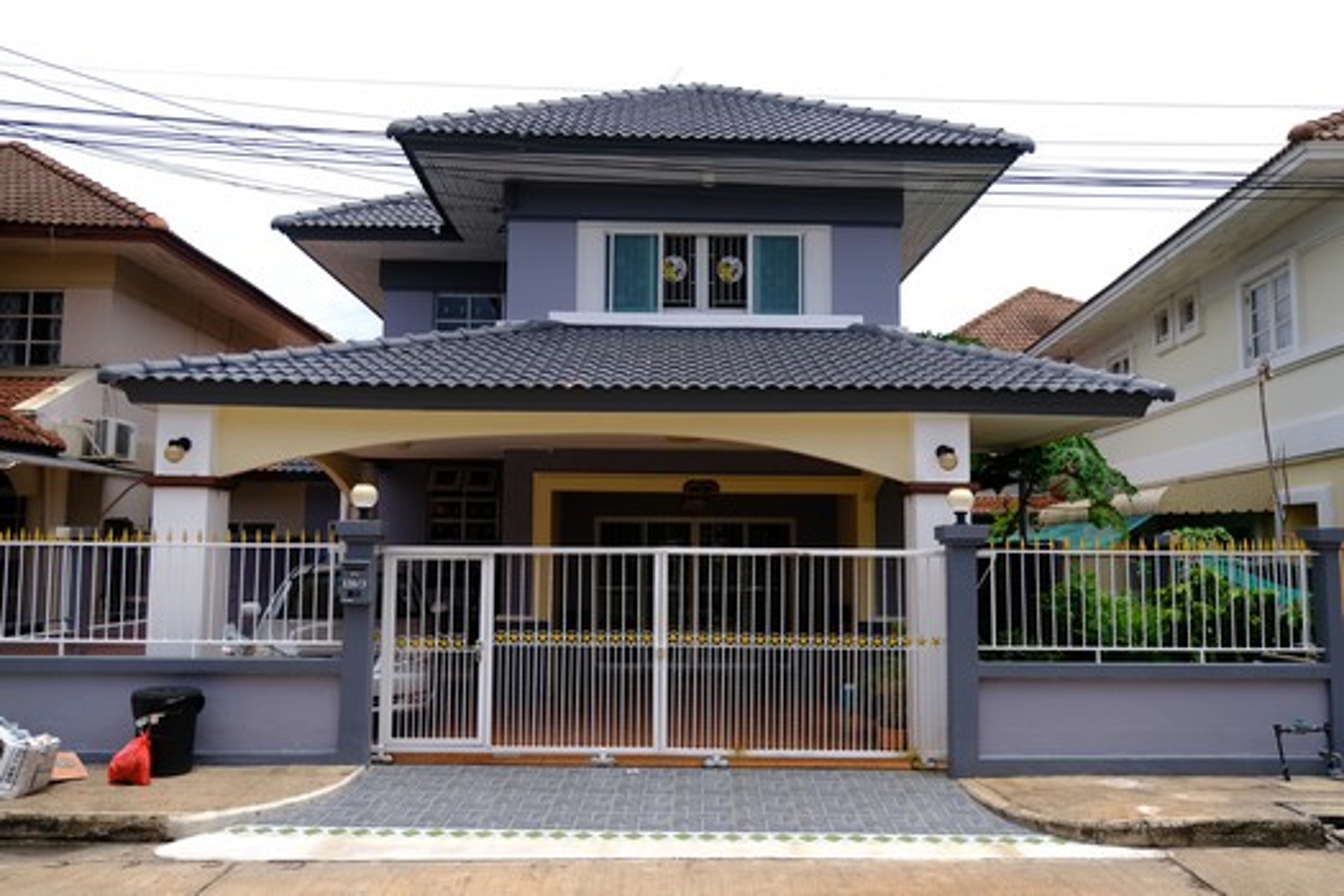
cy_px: 448
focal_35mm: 30
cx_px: 672
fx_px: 1120
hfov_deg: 61.9
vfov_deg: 43.6
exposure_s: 1/1250
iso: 80
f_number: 2.8
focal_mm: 20
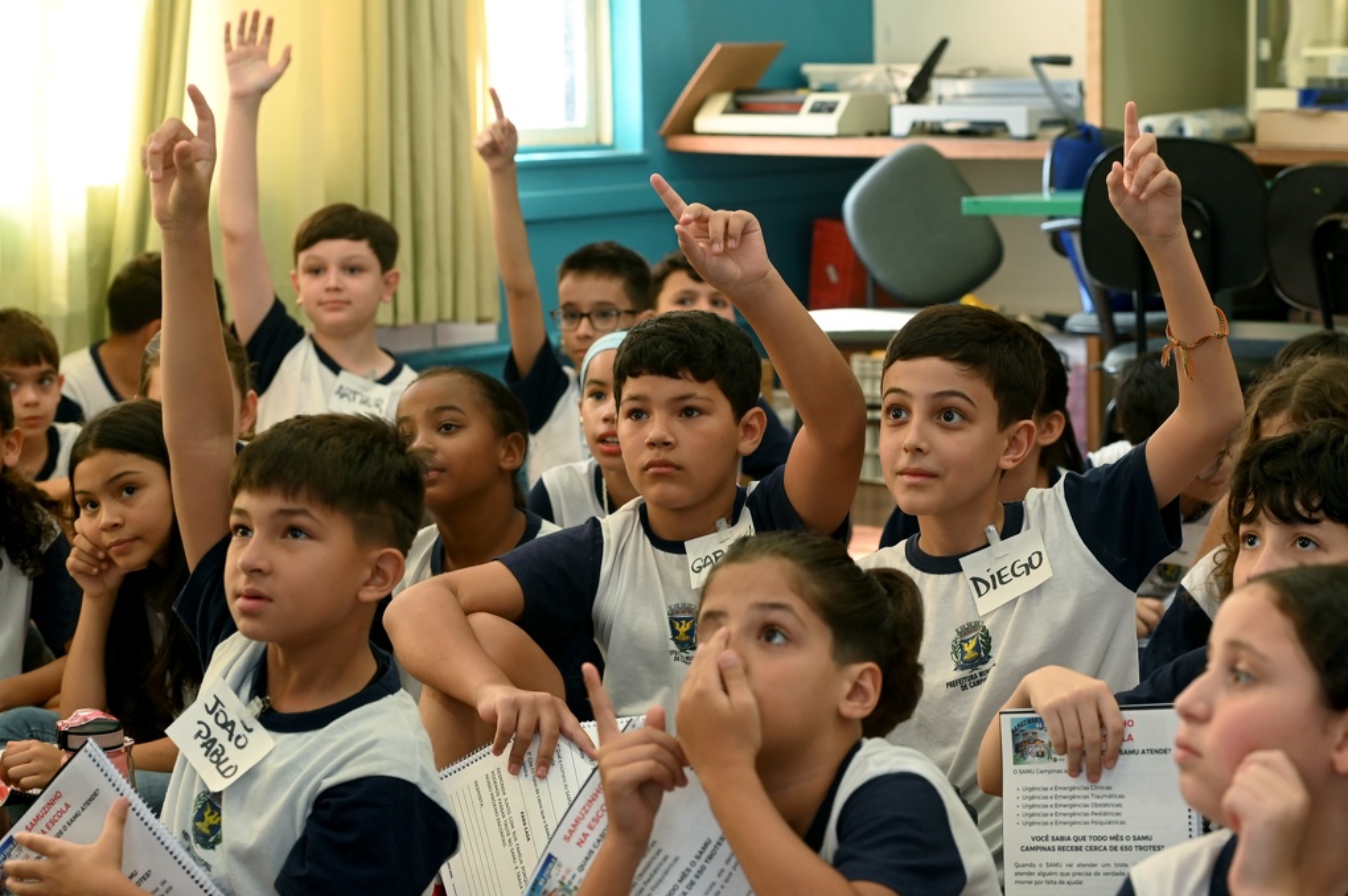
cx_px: 757
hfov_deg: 24.2
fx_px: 3142
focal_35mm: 84
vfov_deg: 16.2
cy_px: 500
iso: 1000
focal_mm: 70
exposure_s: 1/80
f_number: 4.5
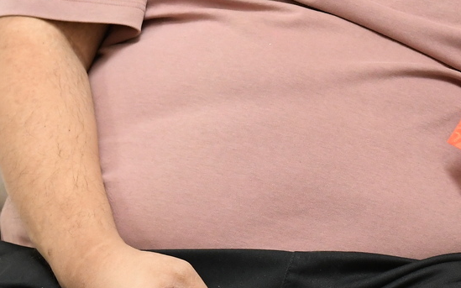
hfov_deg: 12.7
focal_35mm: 156
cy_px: -39
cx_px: 694
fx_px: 1960
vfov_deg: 8.3
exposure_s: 1/200
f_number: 4.5
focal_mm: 35
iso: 2000
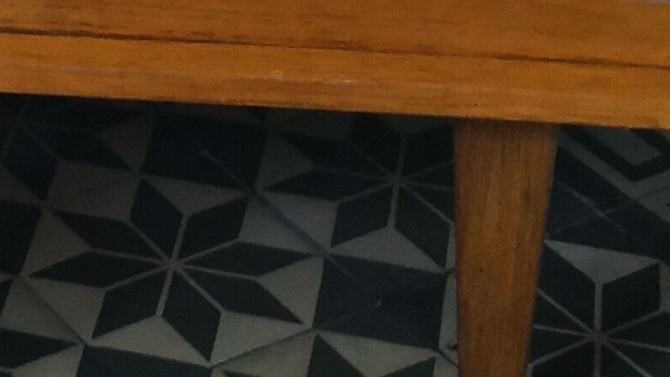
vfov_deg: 6.8
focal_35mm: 148
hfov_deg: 14.0
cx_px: -194
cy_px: -990
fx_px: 2630
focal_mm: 3.95
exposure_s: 1/33.3
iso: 160
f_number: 1.6
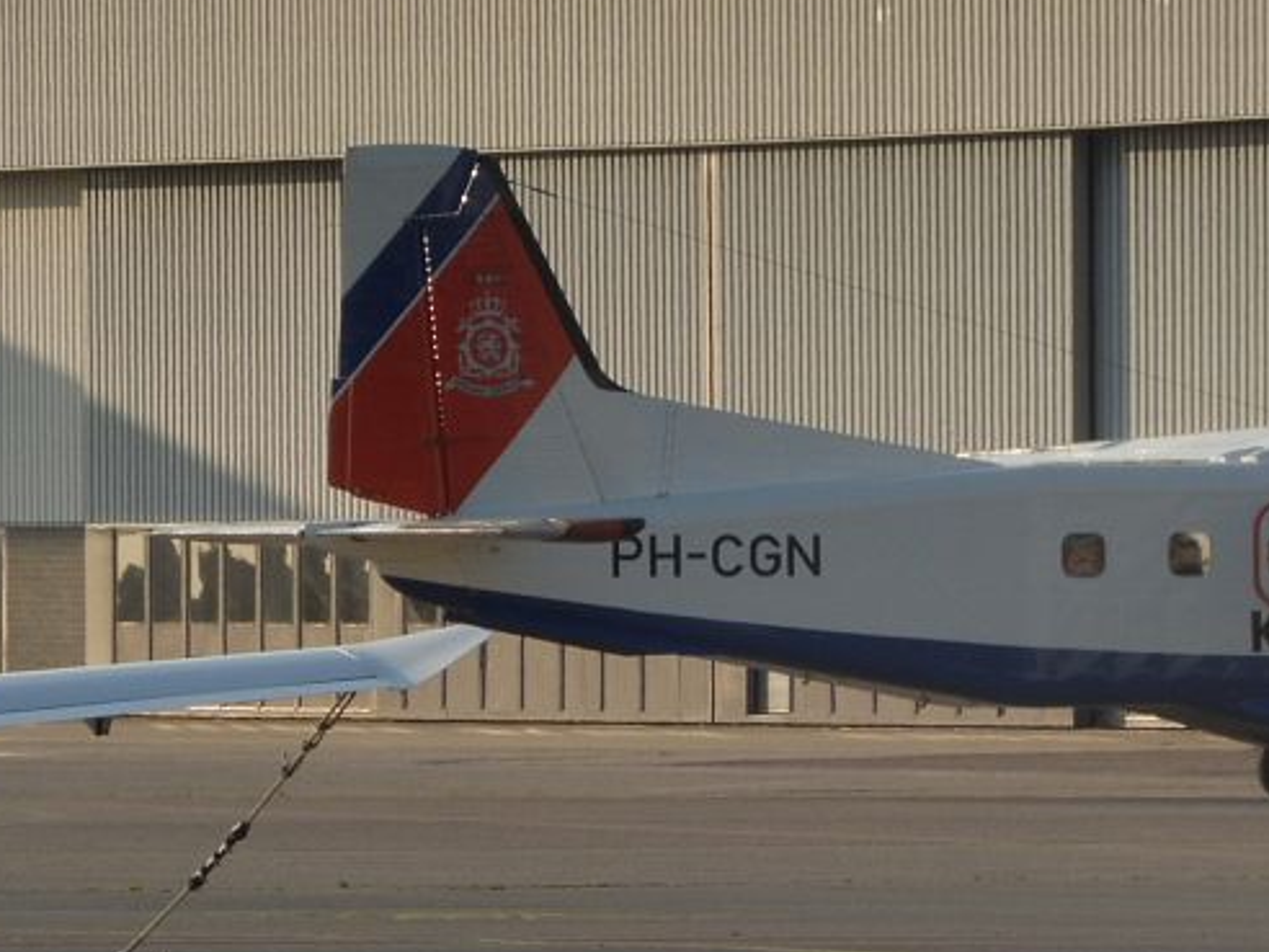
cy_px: 537
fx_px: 20199
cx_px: 1284
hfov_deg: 3.6
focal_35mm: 551
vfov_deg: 2.7
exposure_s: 1/320
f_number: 7.1
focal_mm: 47.3
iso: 100
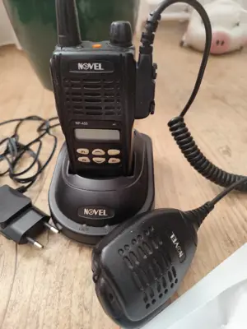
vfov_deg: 73.9
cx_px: 124
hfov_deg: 58.9
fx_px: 219
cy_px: 164
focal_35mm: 23
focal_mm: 6.19
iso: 640
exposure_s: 1/50
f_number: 1.65
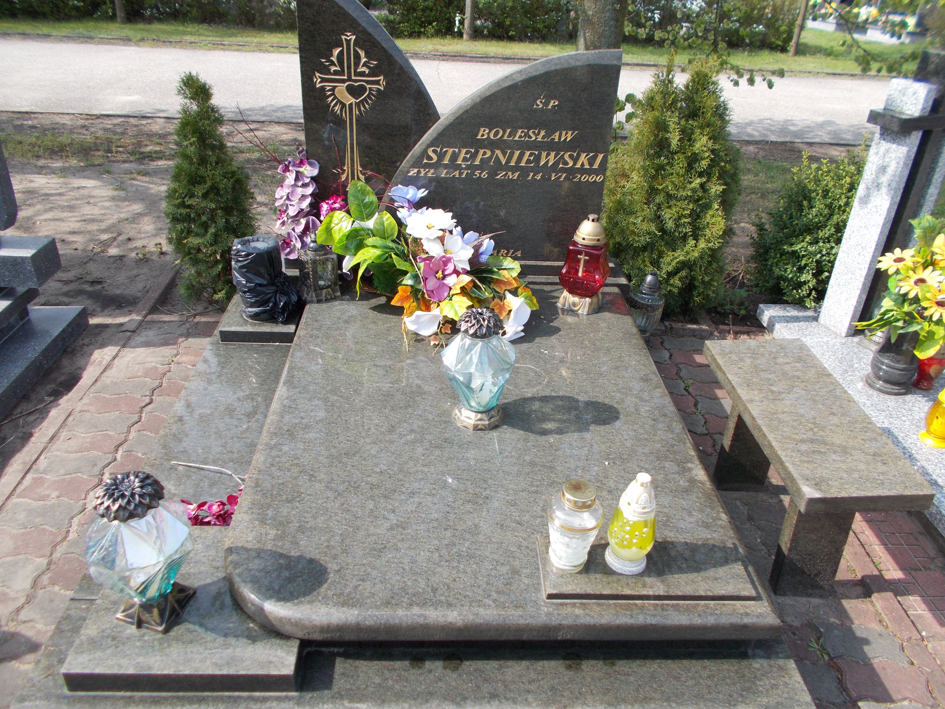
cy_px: 354
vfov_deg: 53.1
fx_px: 710
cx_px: 472
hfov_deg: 67.3
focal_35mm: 26
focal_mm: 4.6
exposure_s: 1/320
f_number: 3.2
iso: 80
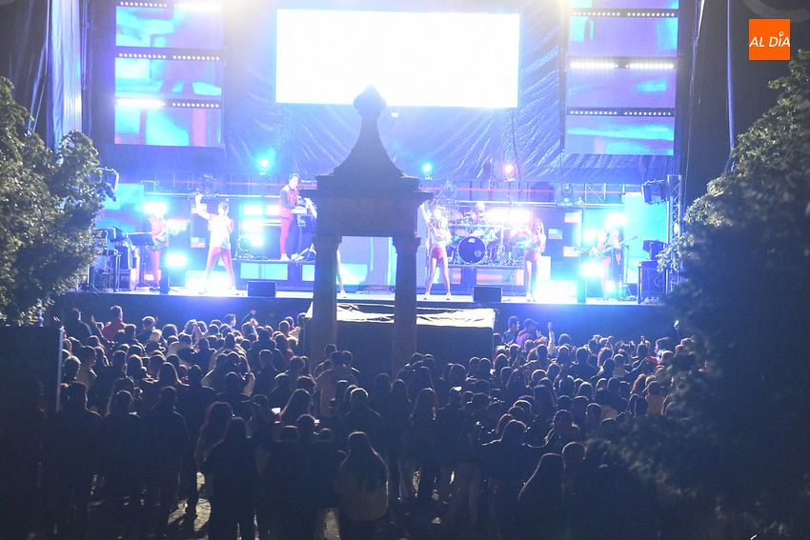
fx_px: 3375
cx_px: 405
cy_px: 270
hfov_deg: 13.7
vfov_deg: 9.2
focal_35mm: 150
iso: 25600
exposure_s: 1/125
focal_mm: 150
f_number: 4.5
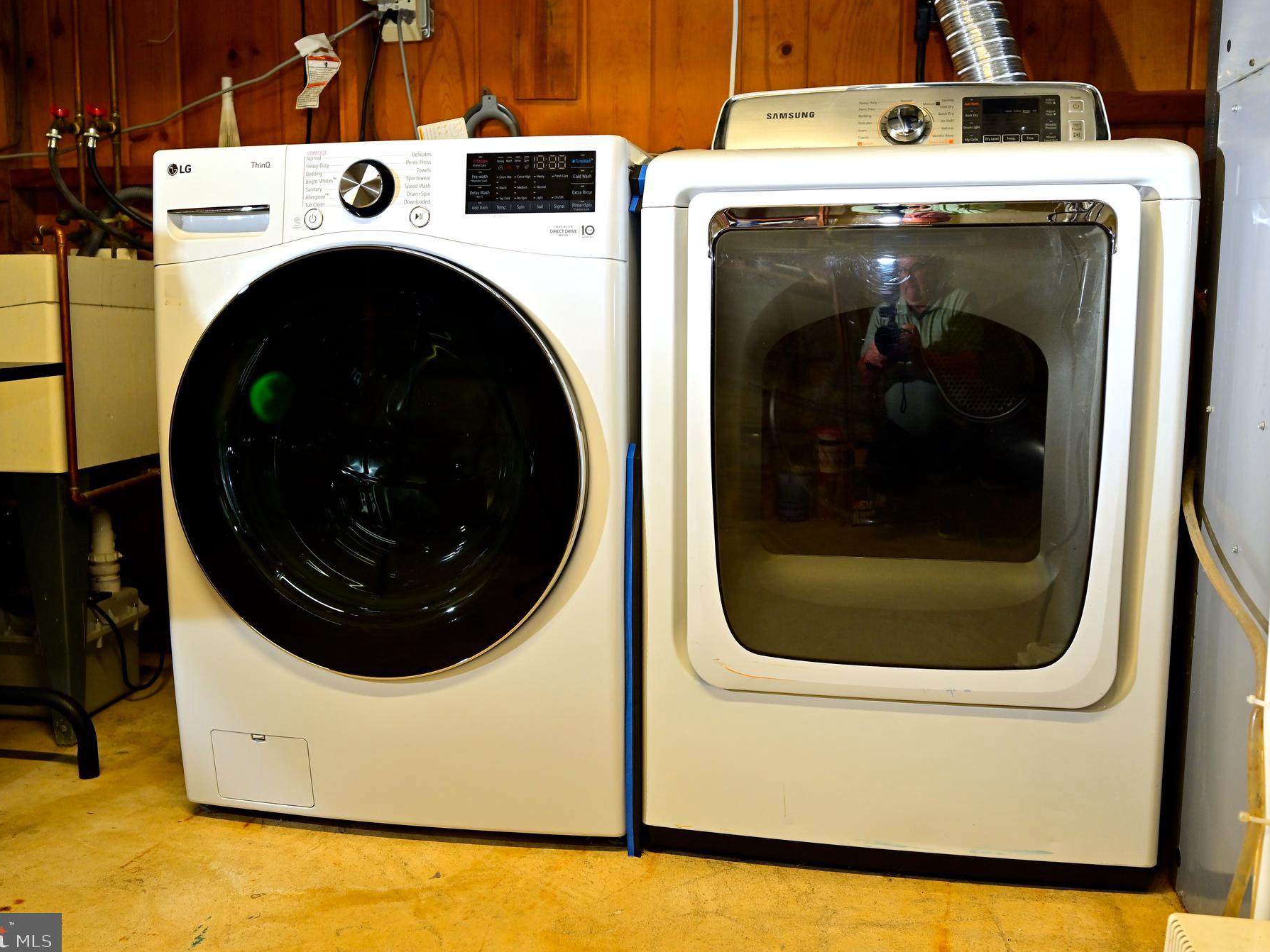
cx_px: 632
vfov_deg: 42.9
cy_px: 481
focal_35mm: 33
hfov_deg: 55.3
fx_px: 1211
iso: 640
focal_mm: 30
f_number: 4
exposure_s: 1/125
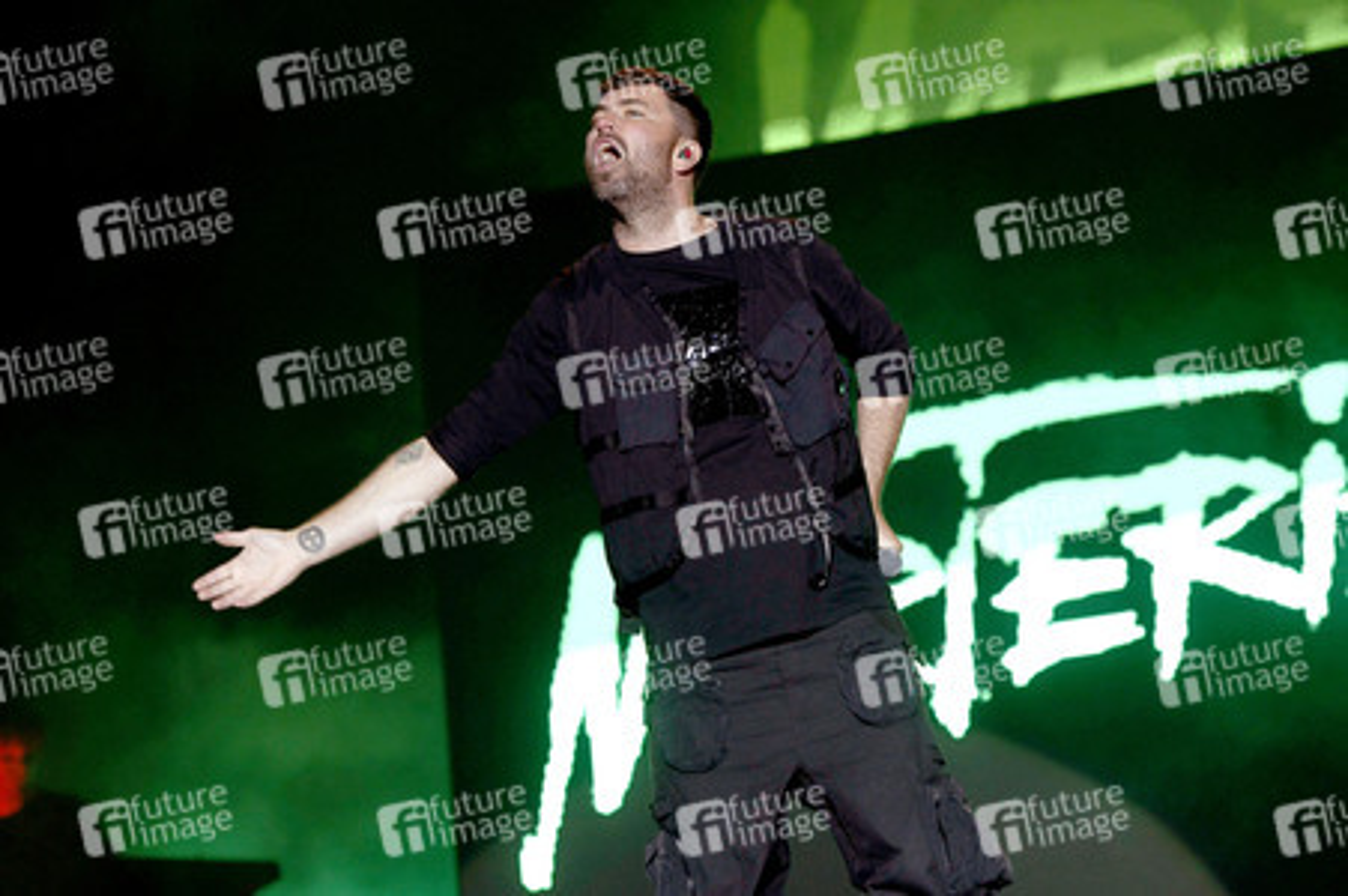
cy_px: 448
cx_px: 674
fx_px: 4565
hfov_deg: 16.8
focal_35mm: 122
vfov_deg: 11.2
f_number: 3.2
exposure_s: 1/800
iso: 1000
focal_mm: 122
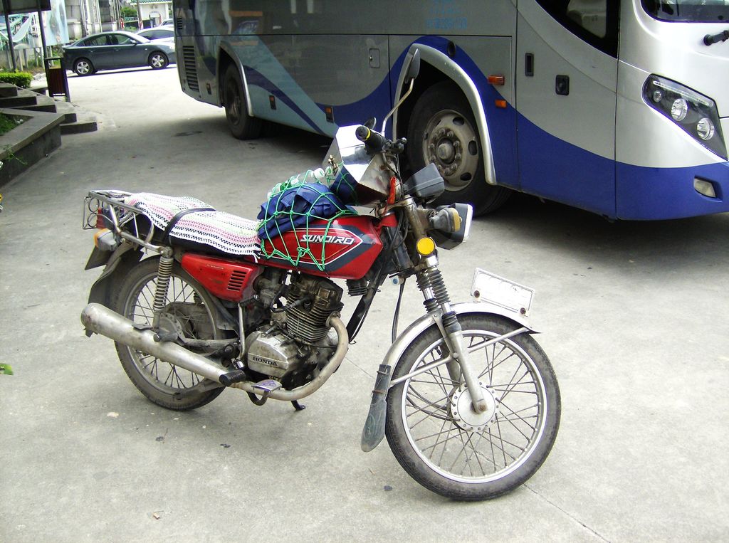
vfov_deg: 39.5
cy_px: 272
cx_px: 364
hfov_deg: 51.5
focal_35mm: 36
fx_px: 756
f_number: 2.8
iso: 100
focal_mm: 6
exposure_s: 1/463
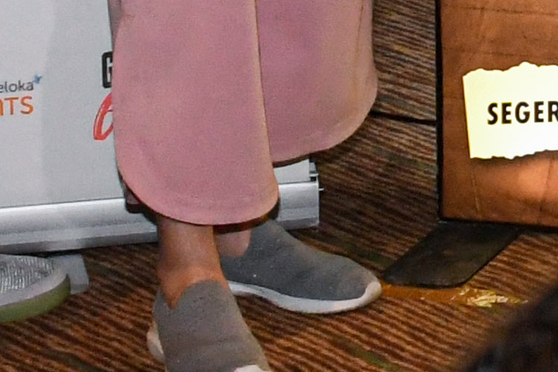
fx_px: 4170
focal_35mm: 269
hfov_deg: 7.4
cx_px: 1077
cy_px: -850
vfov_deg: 4.8
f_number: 3.2
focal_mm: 24
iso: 2000
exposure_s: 1/160
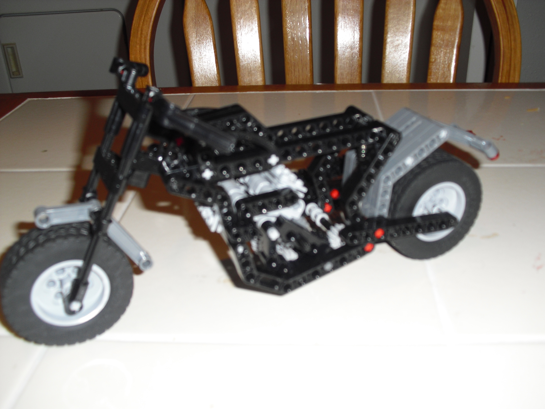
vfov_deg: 39.7
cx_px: 272
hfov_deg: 51.4
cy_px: 204
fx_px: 567
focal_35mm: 36
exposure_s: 1/60
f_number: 3.1
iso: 100
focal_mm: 6.3
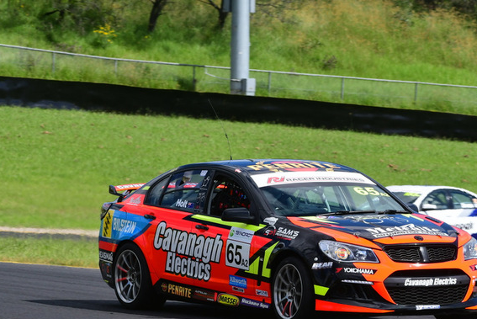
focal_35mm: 423
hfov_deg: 4.9
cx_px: 308
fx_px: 5609
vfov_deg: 3.3
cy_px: 178
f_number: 11
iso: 400
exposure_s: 1/640
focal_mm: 200
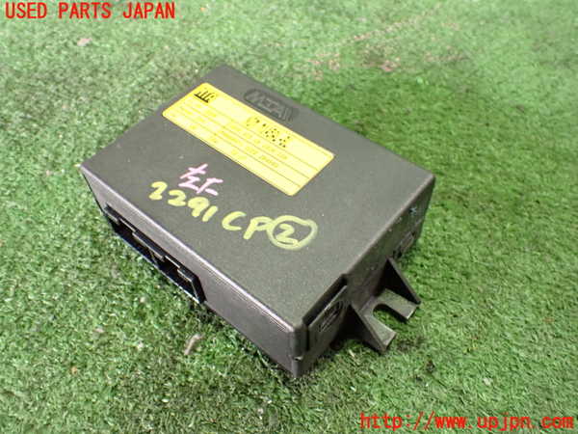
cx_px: 289
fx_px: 501
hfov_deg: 60.0
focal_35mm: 30
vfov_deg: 46.8
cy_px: 217
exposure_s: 1/40
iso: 800
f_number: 2.3
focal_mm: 5.4
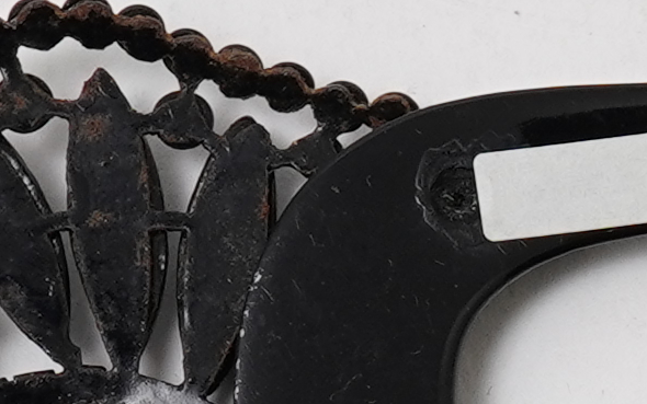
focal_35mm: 306
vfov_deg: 4.2
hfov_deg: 6.7
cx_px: 1283
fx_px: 5397
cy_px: 1014
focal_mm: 30
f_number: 18
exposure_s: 1/125
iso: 320
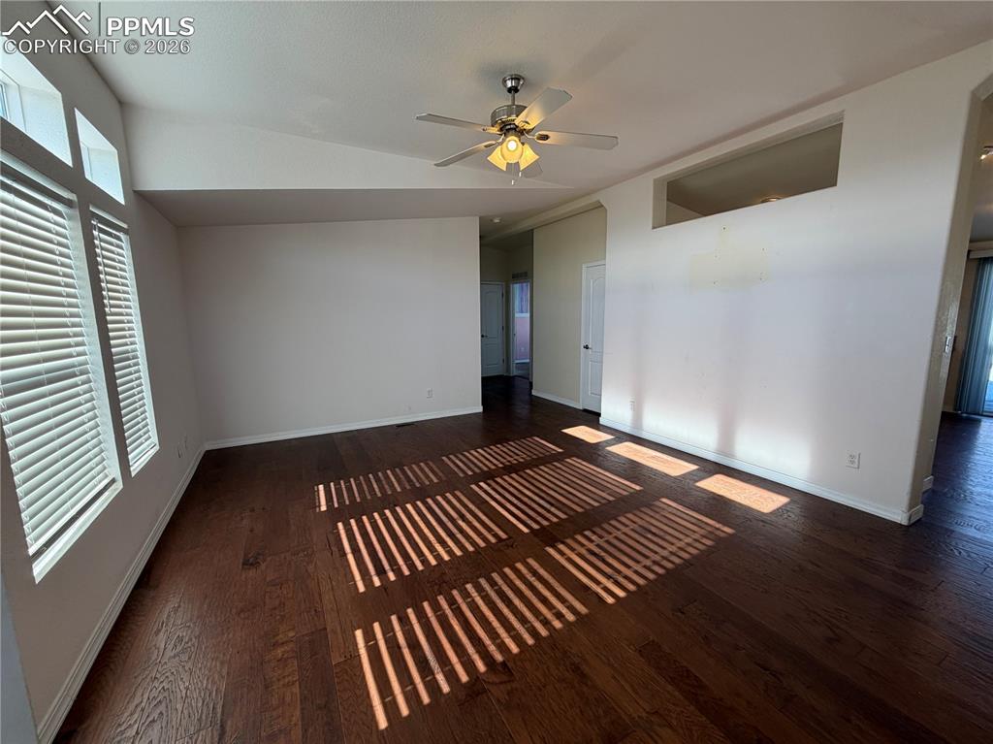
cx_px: 496
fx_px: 401
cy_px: 372
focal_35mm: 14
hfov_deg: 102.1
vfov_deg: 85.6
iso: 50
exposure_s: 1/120
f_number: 2.2
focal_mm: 2.22
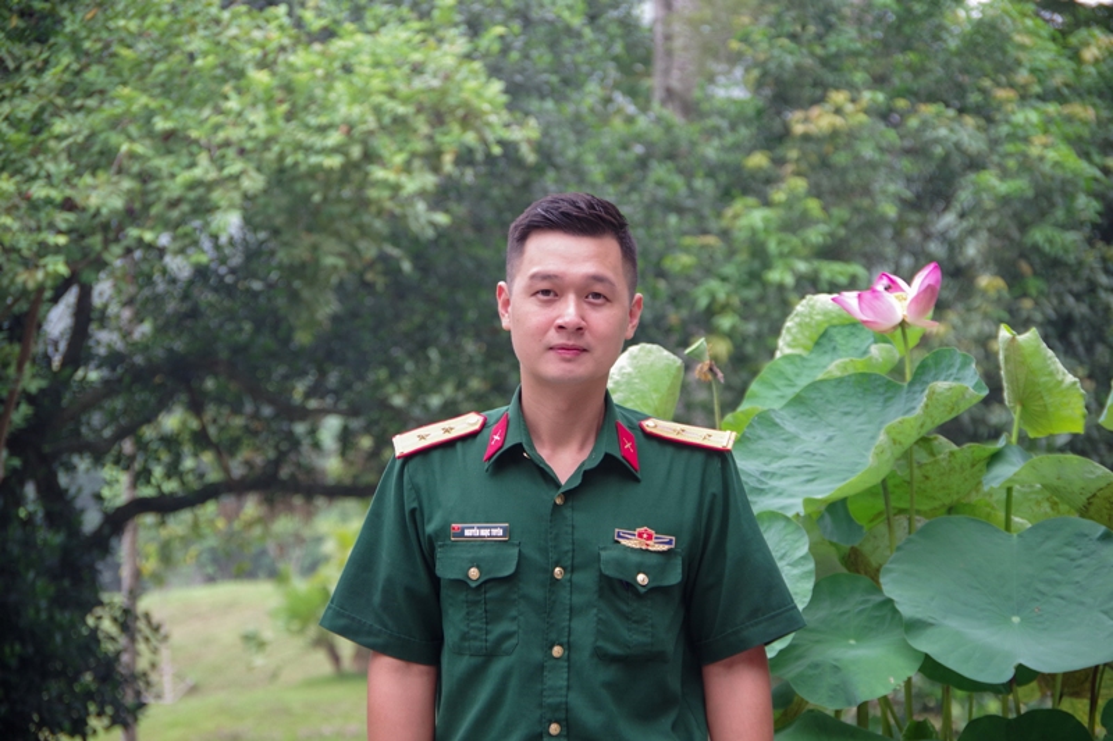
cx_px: 556
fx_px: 4080
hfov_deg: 15.5
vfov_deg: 10.4
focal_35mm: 132
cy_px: 370
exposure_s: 1/125
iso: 200
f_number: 5.6
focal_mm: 88
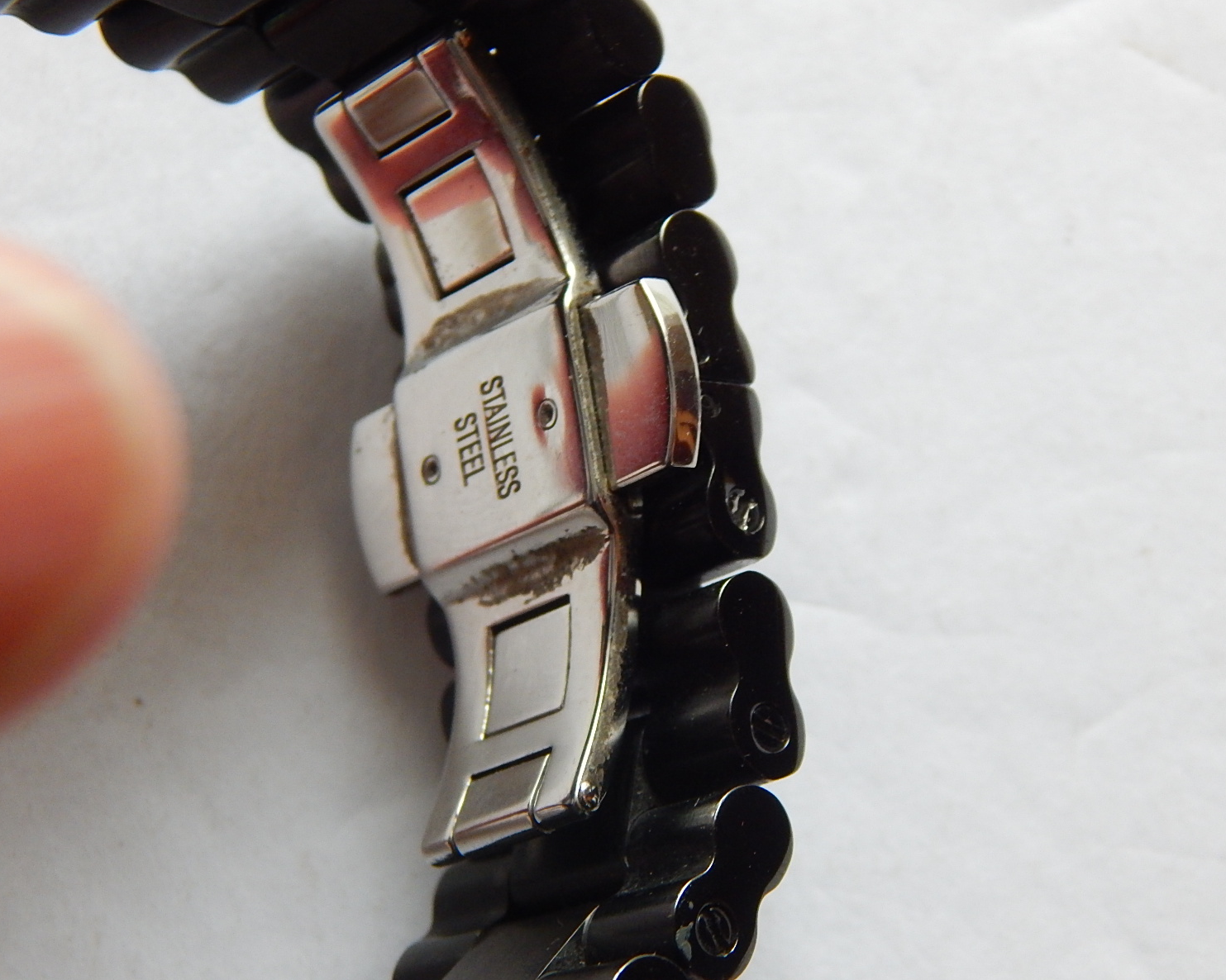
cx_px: 597
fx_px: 2866
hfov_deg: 24.1
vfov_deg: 19.4
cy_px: 495
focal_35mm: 79
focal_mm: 13.5
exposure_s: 1/25
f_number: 4.2
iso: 400
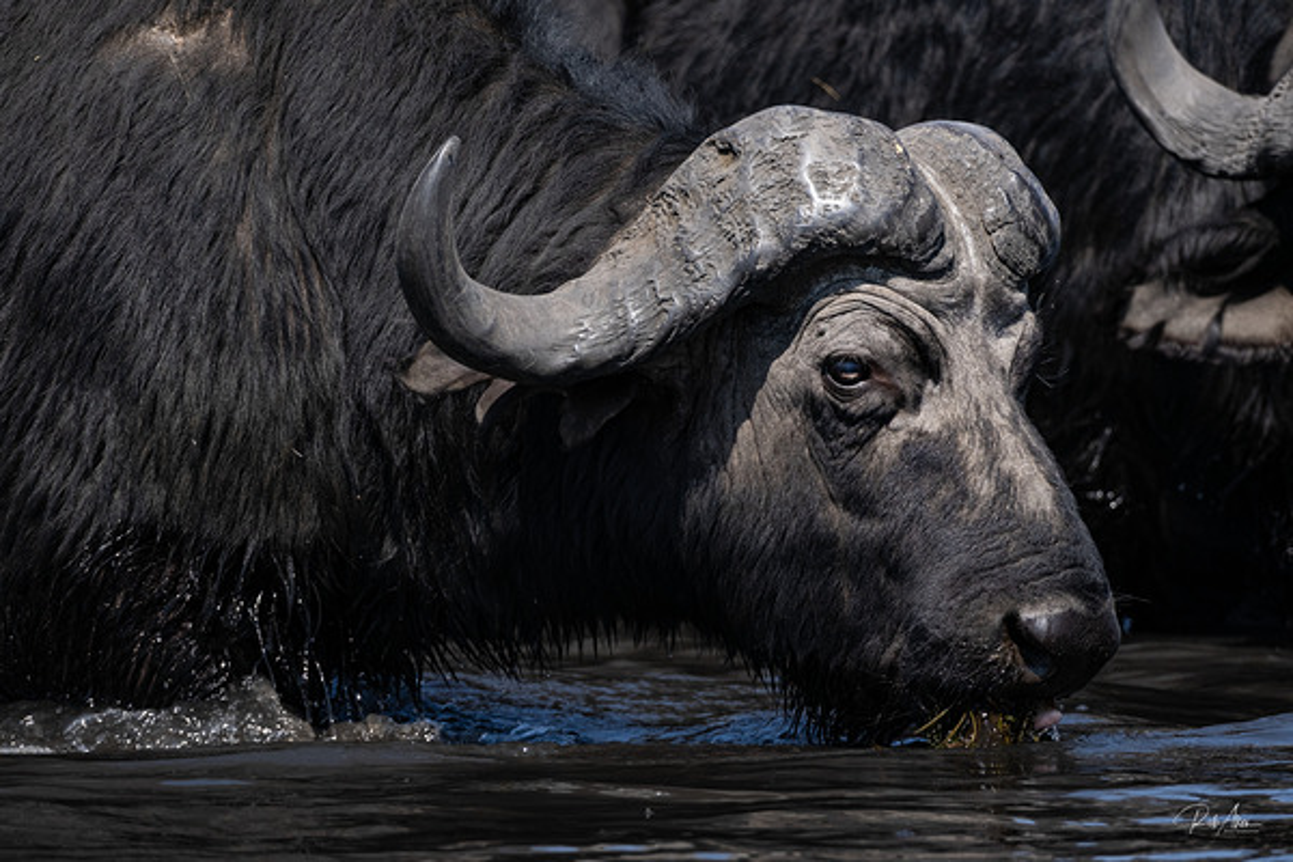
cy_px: 431
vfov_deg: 2.0
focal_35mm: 677
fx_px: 24314
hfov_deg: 3.0
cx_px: 646
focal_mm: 451.3
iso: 320
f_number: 7.1
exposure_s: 1/1000
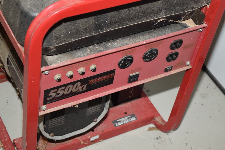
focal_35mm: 82
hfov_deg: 24.6
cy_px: 75
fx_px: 516
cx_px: 112
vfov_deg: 16.6
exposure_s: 1/100
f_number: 5.6
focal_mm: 55
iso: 800
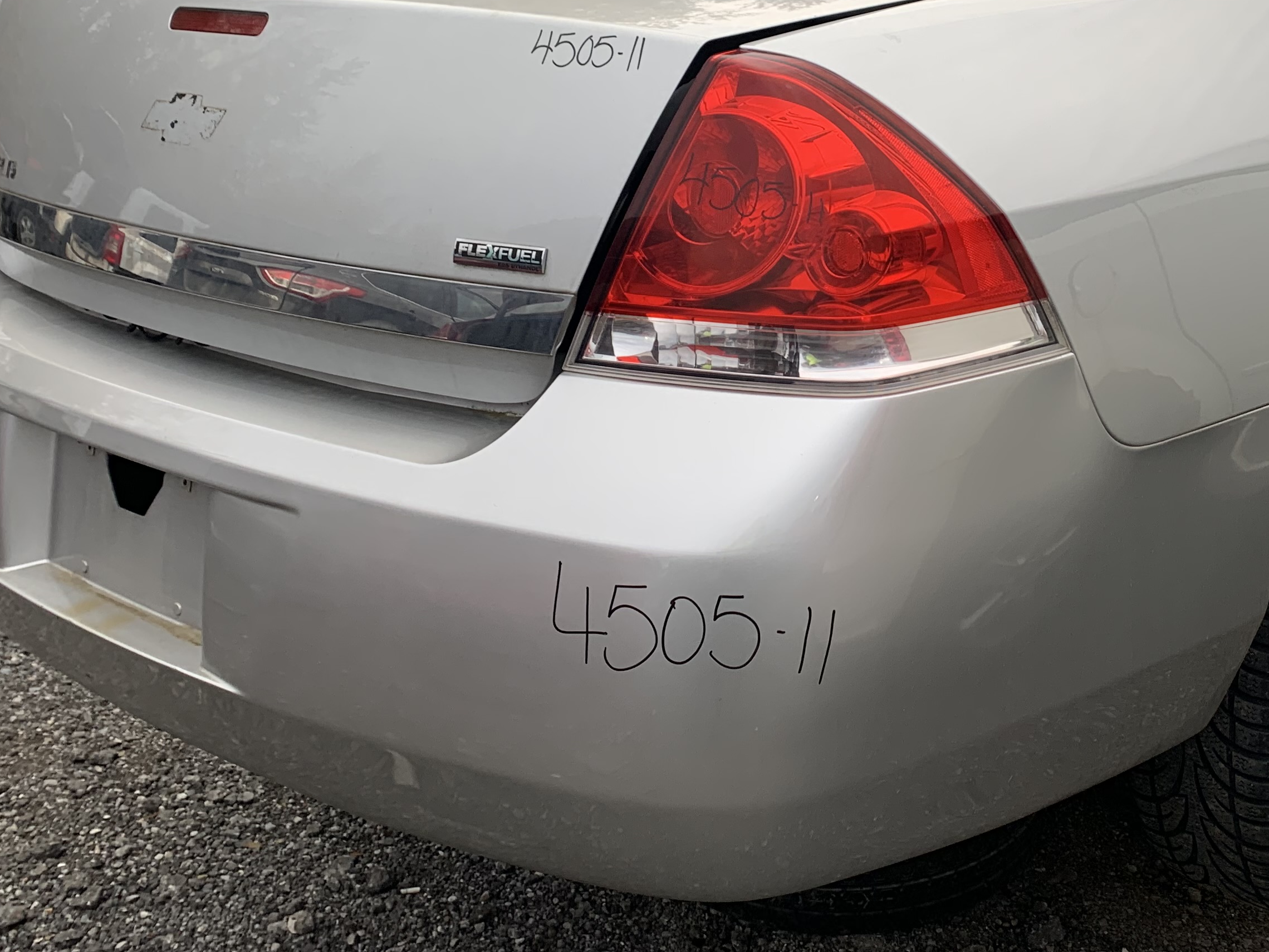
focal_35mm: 46
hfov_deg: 40.7
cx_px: 856
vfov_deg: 30.7
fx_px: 1686
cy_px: 175
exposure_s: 1/121
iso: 32
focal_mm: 4.25
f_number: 1.8
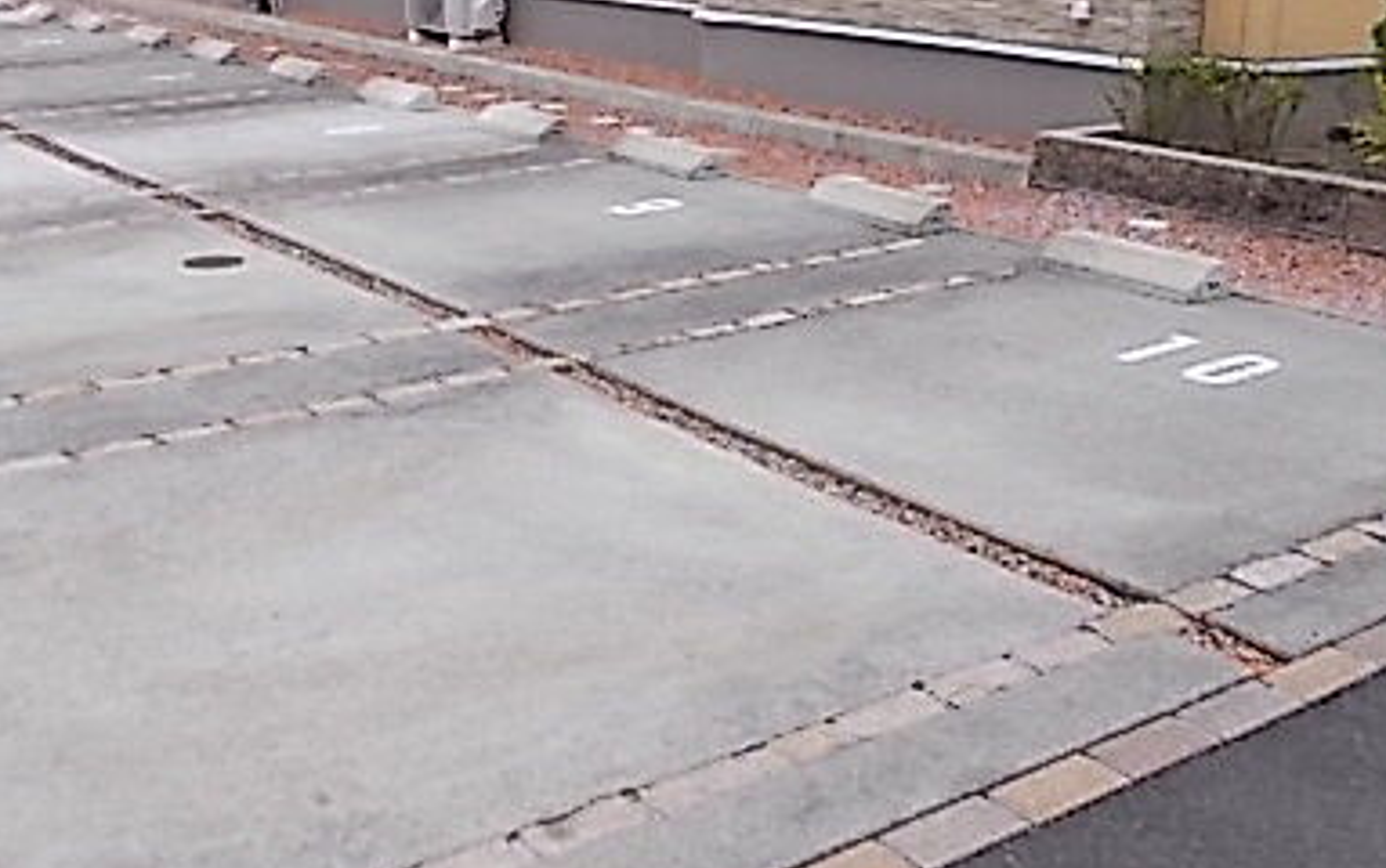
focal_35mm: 46
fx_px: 1739
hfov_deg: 43.4
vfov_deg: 27.8
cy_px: 250
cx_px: 626
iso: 80
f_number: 8
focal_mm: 4.6
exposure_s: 1/100
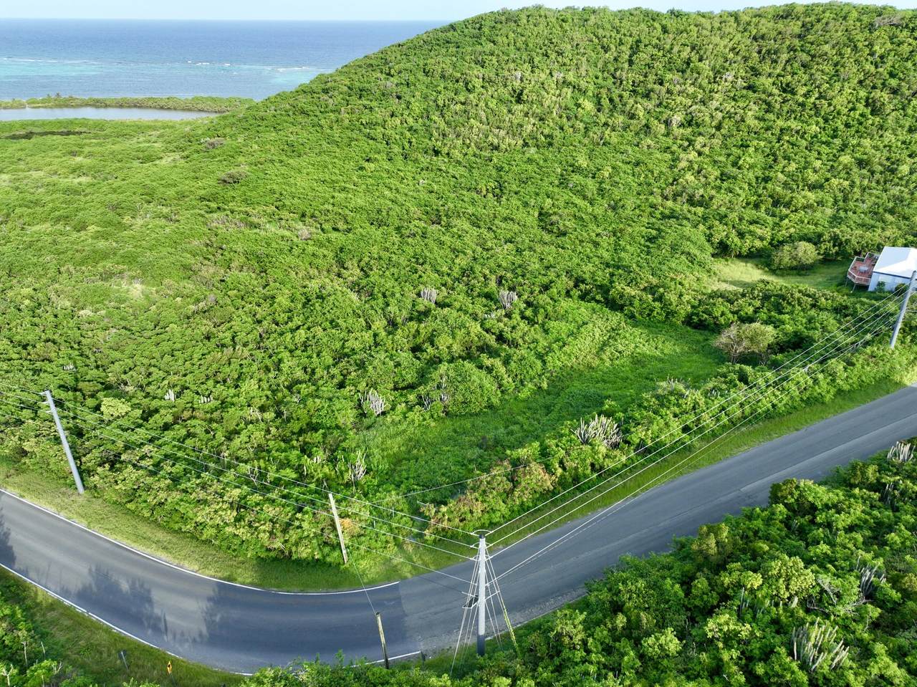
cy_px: 344
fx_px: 636
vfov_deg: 56.8
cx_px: 458
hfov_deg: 71.6
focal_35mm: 24
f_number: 2.8
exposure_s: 1/800
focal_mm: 12.29
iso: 130
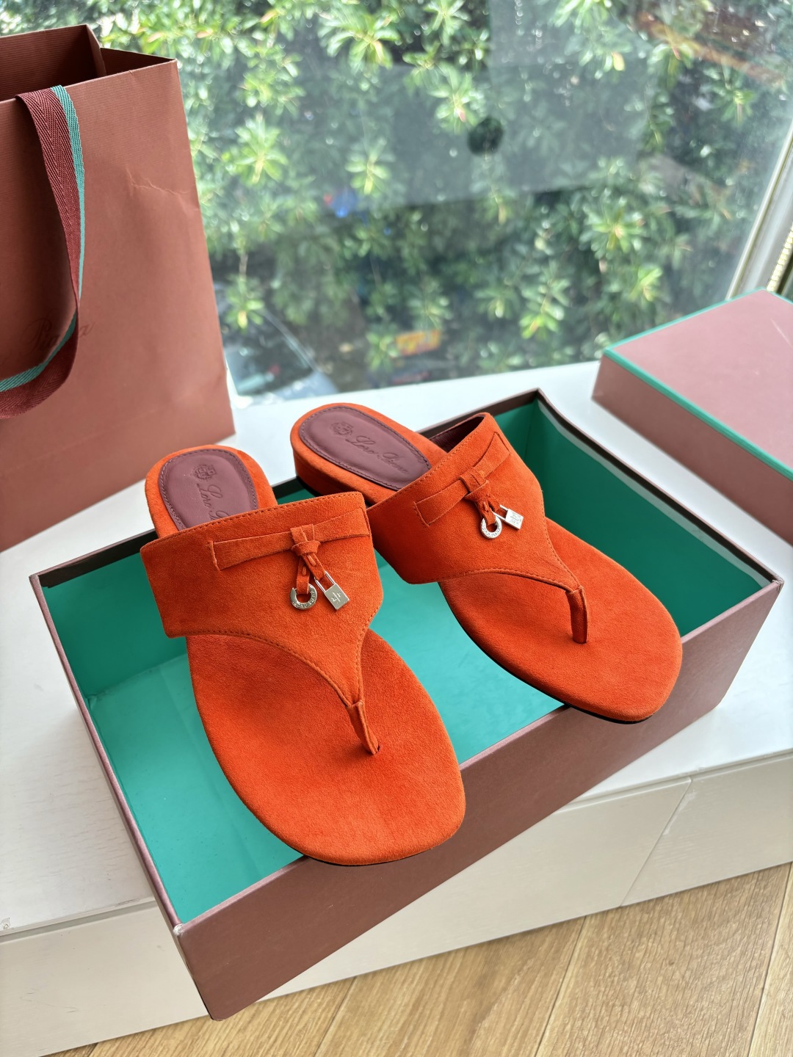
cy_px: 528
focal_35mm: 26
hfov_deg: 53.1
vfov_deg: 67.3
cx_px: 396
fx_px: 794
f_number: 1.6
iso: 50
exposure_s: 1/256
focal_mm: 5.96
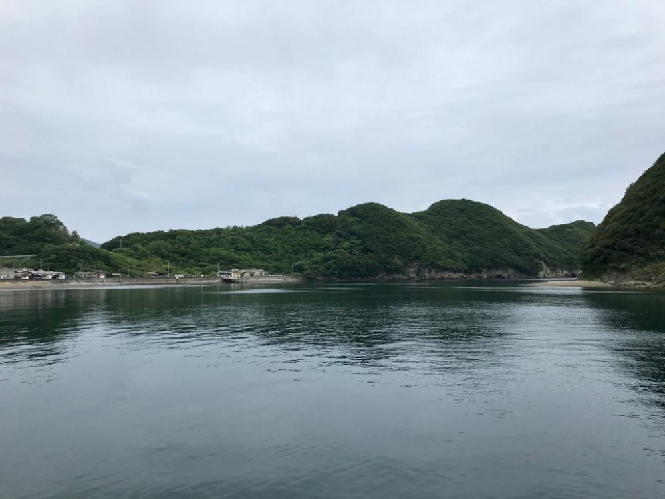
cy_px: 250
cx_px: 332
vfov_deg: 49.7
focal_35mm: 28
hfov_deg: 63.4
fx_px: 538
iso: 20
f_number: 1.8
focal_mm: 3.99
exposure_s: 1/1880
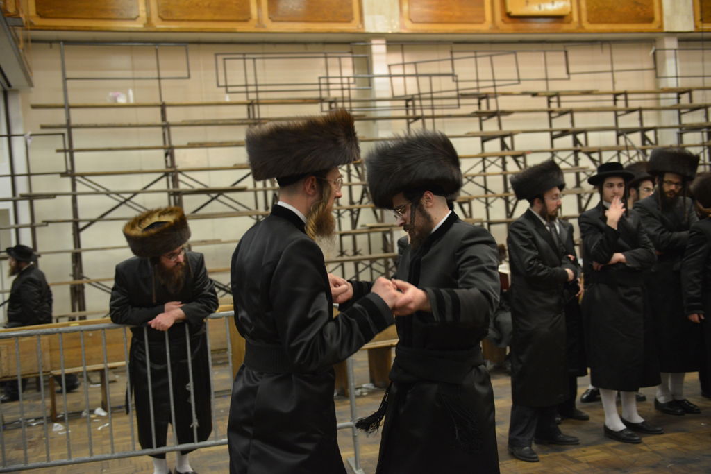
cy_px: 237
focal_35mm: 40
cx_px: 356
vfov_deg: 33.4
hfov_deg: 48.5
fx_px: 790
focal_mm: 40
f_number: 3.2
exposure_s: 1/160
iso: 2200
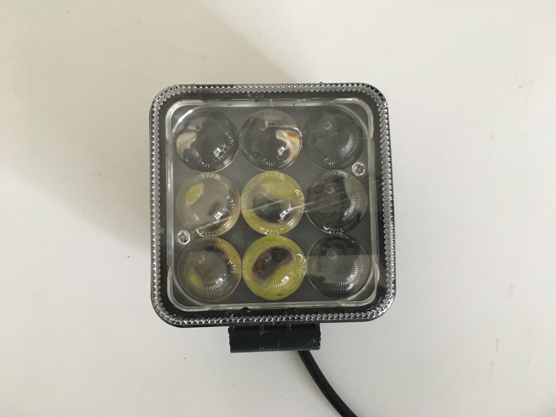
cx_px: 278
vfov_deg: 48.2
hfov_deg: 61.7
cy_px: 208
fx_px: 466
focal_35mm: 29
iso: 200
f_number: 2.2
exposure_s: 1/33
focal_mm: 4.15
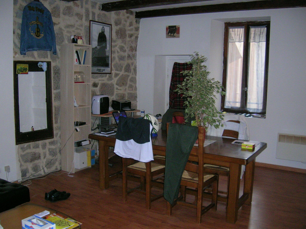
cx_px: 153
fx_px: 309
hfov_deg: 52.6
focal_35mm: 35
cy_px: 114
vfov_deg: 40.7
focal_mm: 5.4
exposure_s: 1/60.1
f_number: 2.8
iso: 200
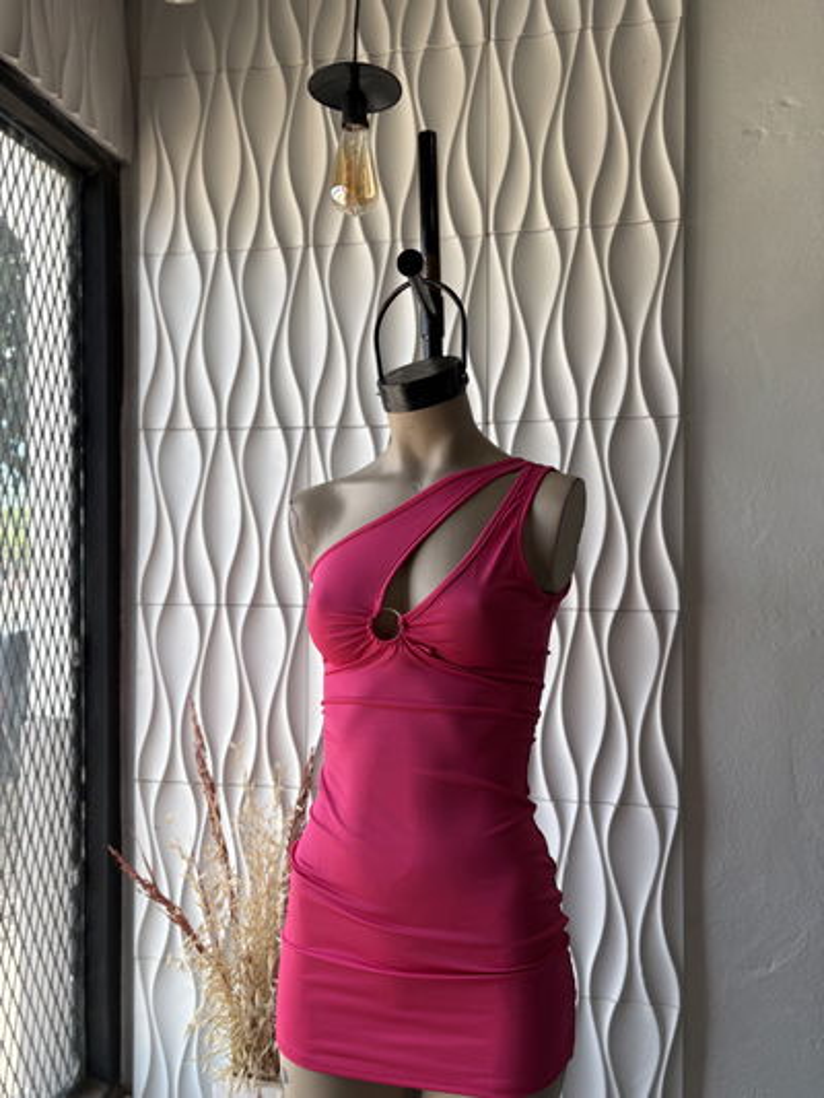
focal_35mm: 26
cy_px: 549
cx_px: 412
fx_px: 825
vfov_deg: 67.3
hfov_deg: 53.1
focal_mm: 5.96
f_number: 1.6
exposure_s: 1/414
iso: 50
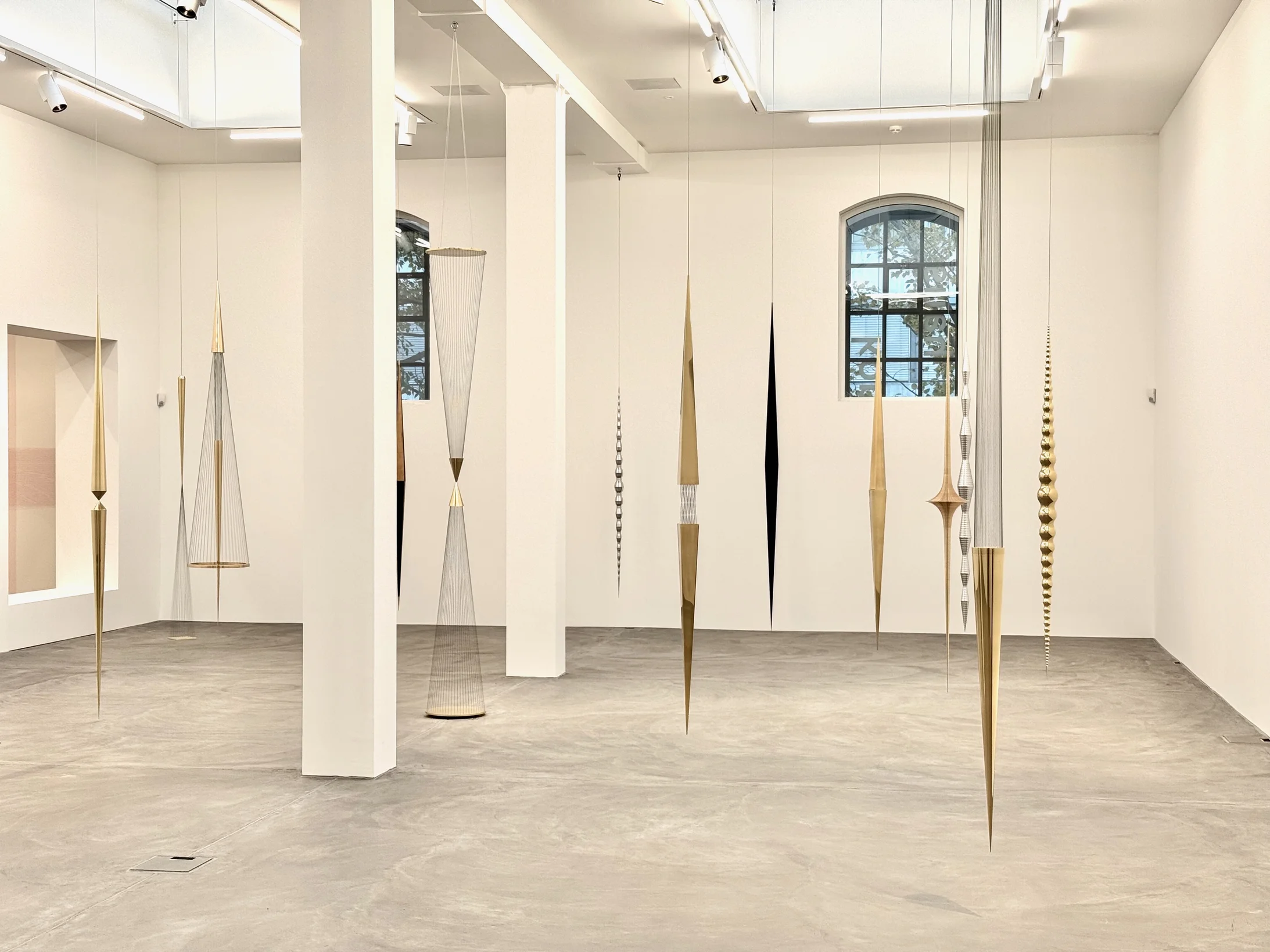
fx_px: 1761
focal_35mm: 48
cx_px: 635
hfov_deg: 39.7
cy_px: 476
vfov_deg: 30.3
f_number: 1.78
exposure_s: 1/250
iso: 64
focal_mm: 6.76
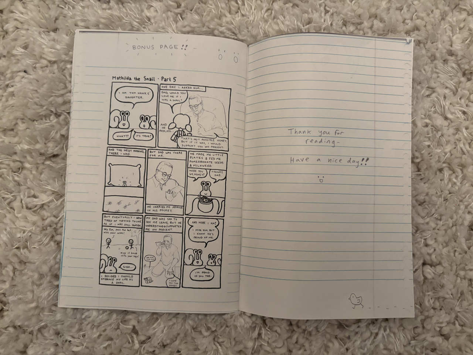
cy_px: 178
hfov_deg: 67.3
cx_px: 236
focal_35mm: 26
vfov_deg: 53.1
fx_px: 355
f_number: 1.6
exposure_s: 1/60
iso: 500
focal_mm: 5.96
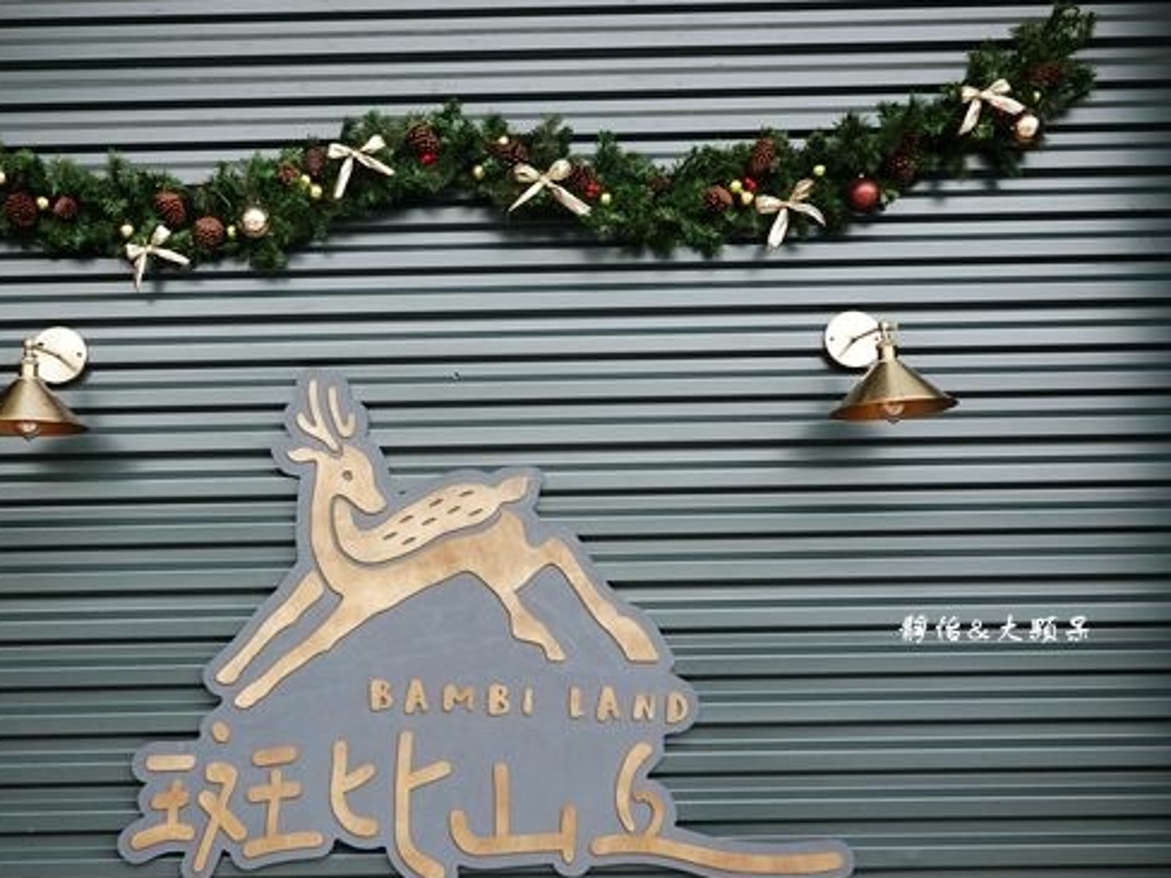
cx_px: 456
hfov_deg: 45.5
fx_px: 1387
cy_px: 467
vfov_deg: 35.1
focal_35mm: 41
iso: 640
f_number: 3.5
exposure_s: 1/40
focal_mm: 11.76
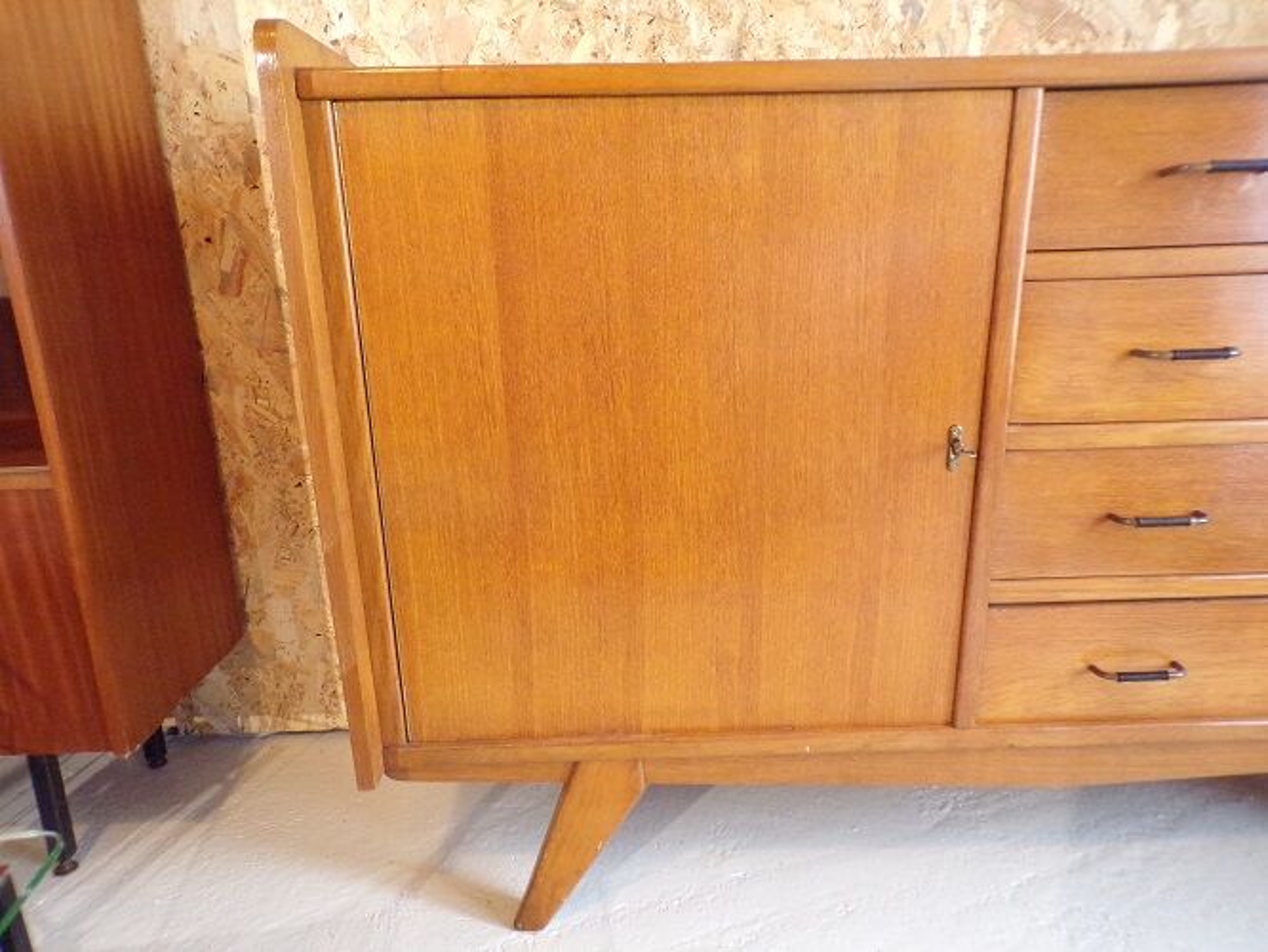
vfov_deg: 56.8
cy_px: 476
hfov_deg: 71.6
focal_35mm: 24
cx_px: 634
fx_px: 879
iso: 636
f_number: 3
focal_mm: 4.3
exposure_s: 1/17
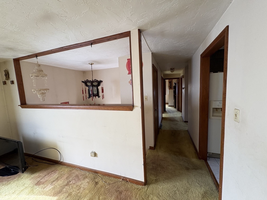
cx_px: 134
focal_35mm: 14
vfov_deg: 85.7
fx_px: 108
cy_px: 100
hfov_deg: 102.1
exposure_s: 1/99
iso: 160
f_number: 2.2
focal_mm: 2.22
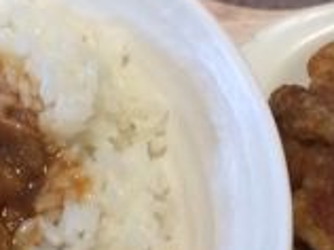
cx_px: 214
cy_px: 56
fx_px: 1281
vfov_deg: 11.1
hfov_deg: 14.8
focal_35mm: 133
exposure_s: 1/30
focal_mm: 4.12
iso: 50
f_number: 2.2
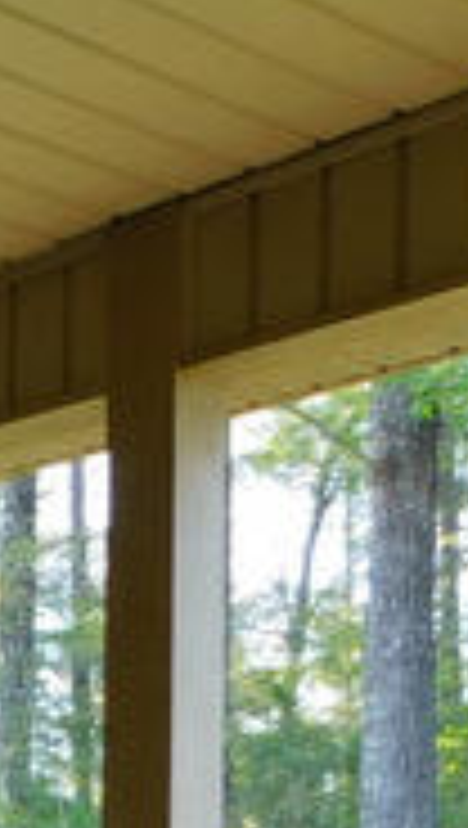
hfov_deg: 10.8
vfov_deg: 23.1
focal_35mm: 87
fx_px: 1912
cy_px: 886
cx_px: -801
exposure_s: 1/100
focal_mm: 4
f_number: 3
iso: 125
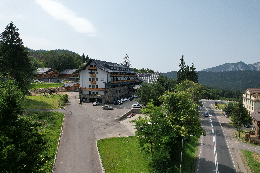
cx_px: 134
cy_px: 87
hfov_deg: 76.1
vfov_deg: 55.1
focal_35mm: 23
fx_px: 166
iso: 100
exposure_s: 1/2500
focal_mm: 8.38
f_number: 2.8
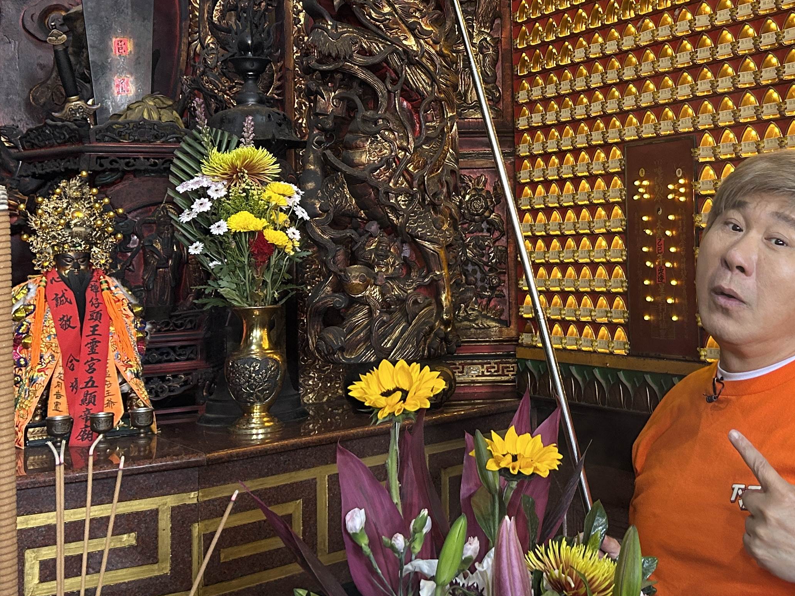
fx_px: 1171
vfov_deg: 28.3
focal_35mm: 51
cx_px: 568
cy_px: 181
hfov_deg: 36.8
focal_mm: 5.7
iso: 200
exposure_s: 1/60
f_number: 1.5
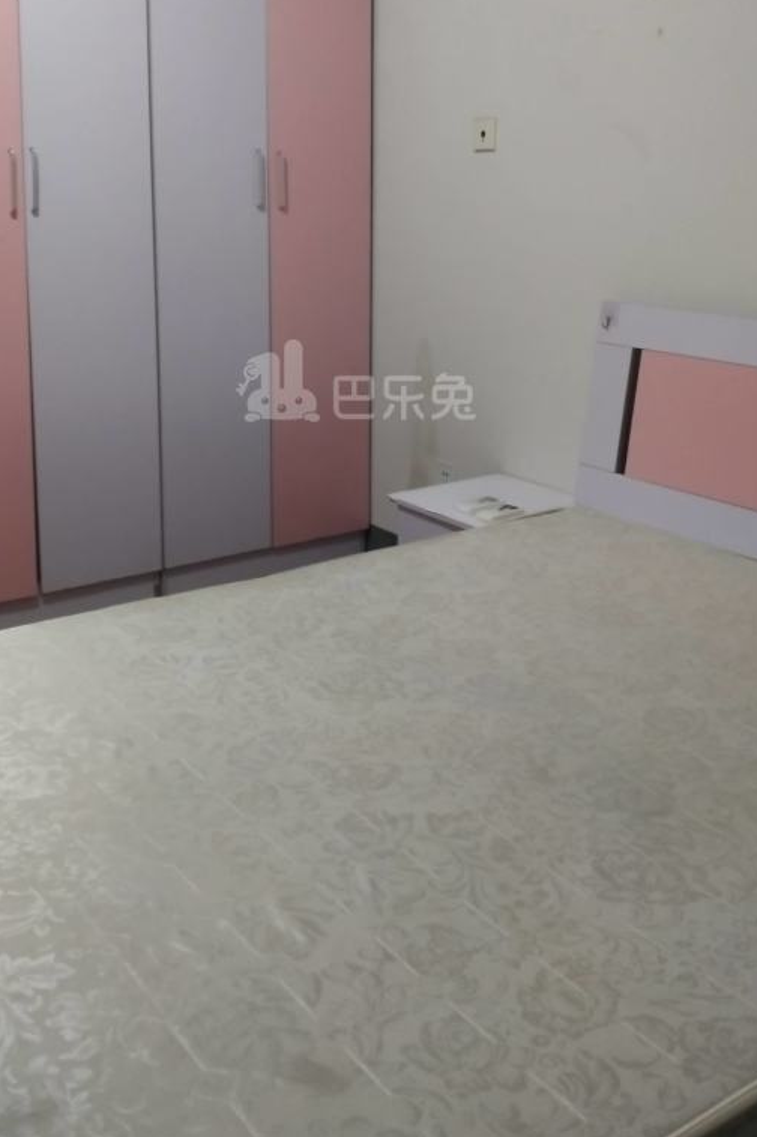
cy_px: 382
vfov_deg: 43.9
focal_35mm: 44
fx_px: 1389
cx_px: 356
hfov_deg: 30.5
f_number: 1.8
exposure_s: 1/50
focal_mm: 3.95
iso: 329
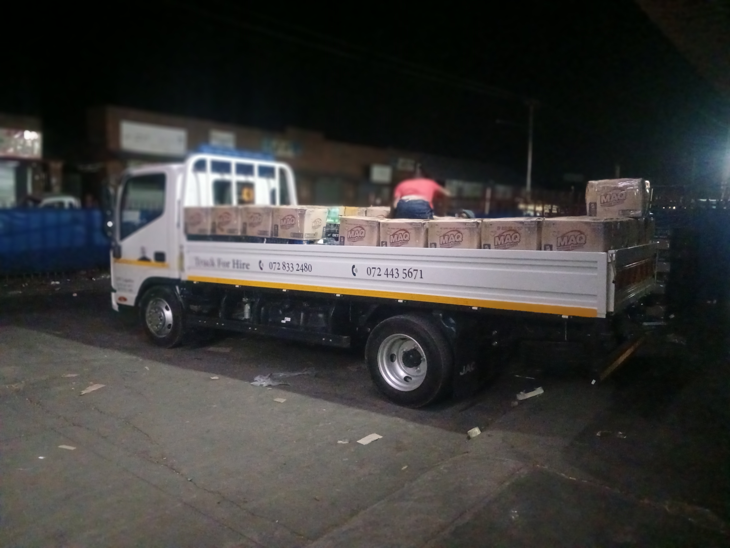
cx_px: 365
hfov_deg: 65.3
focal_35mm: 27
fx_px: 569
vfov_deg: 51.4
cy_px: 274
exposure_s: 1/17
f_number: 1.8
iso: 2500
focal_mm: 4
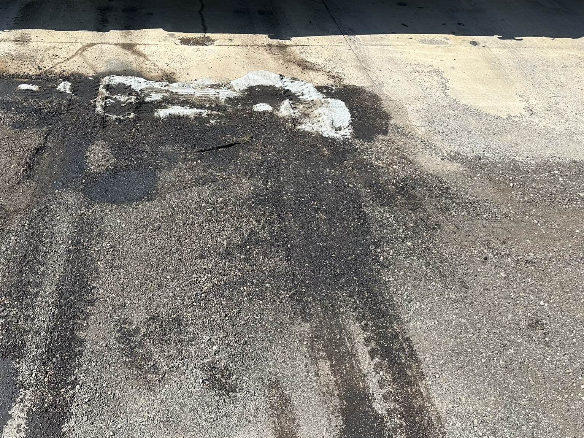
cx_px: 201
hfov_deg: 55.8
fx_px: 540
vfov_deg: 43.9
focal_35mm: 32
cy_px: 170
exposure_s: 1/3356
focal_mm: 6.86
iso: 80
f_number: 1.78
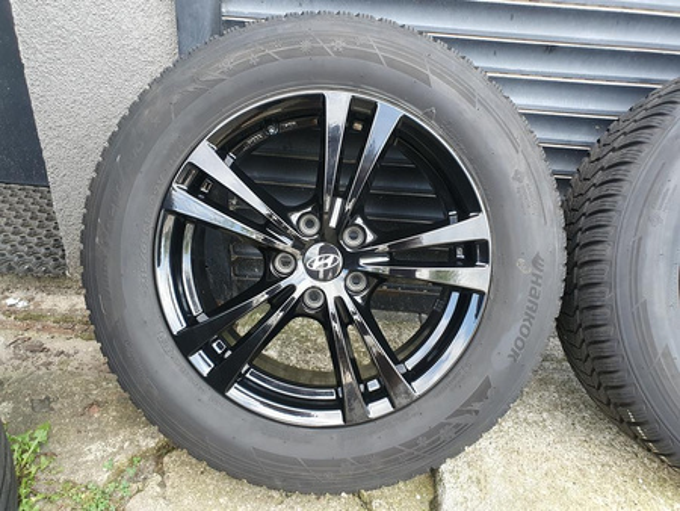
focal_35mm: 26
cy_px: 256
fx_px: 511
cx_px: 340
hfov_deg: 67.3
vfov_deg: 53.1
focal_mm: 4.32
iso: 80
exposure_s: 1/100
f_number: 2.4
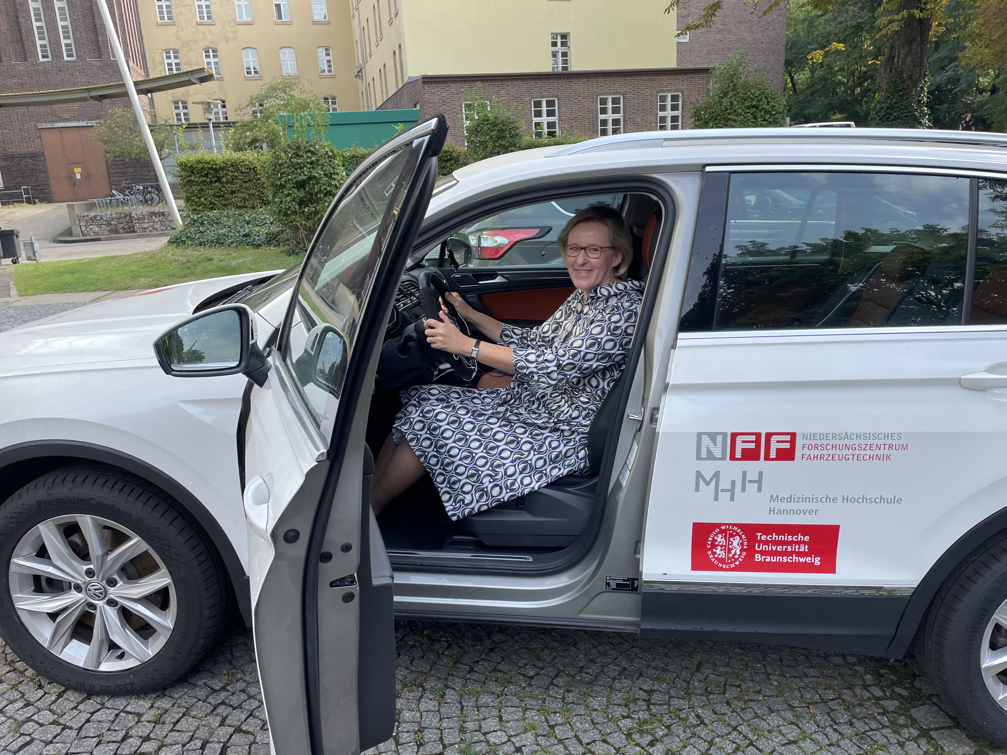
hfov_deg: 67.3
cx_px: 504
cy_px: 378
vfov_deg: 53.1
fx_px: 756
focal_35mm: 26
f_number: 1.6
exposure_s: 1/749
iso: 32
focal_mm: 4.2
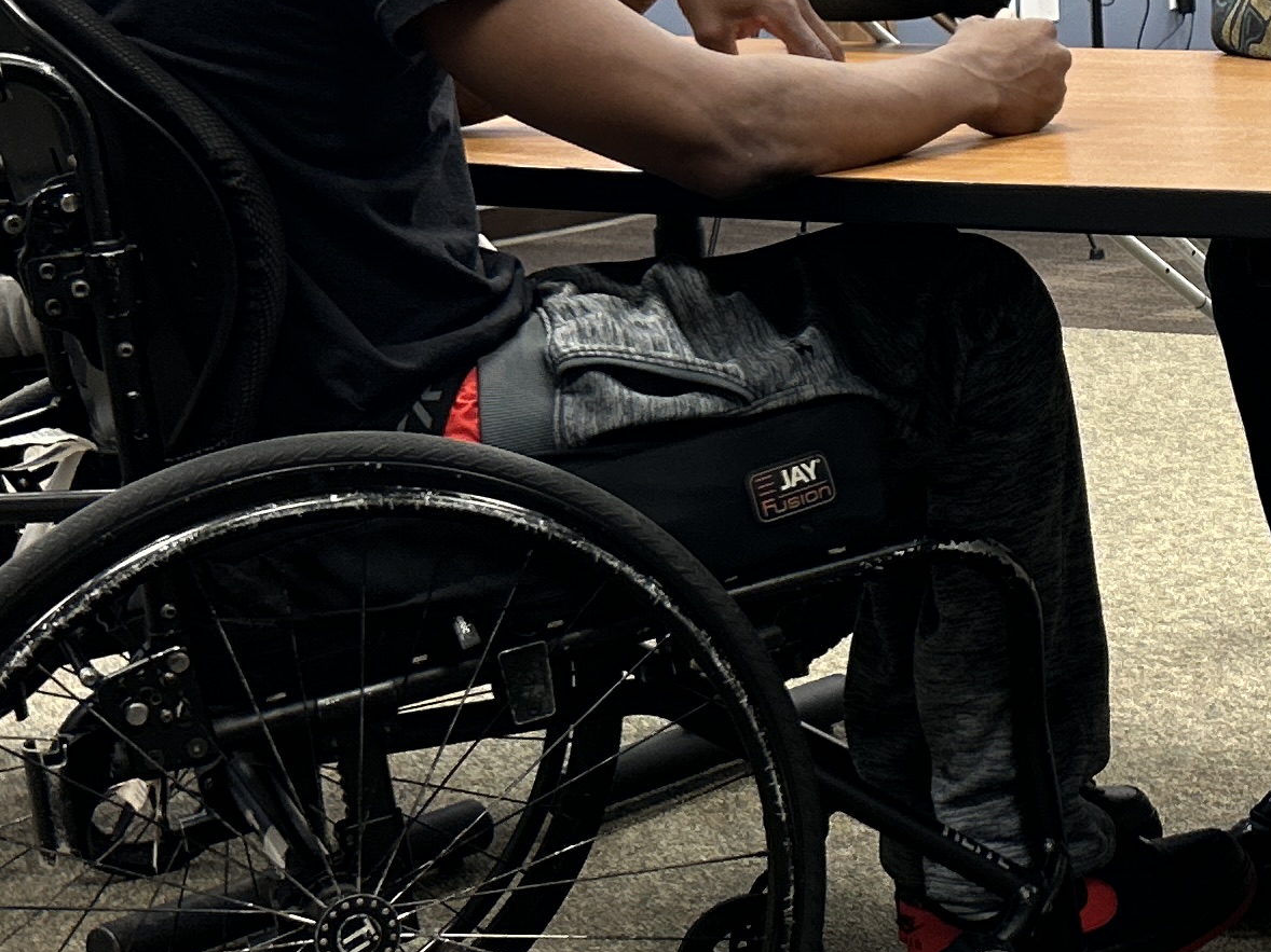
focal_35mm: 89
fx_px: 3267
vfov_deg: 16.5
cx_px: 1226
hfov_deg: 21.4
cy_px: 265
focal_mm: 5.7
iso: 250
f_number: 1.5
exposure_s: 1/60
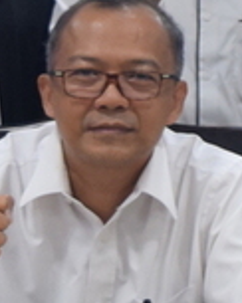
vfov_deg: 5.8
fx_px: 2969
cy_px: 40
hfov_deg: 4.6
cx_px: 484
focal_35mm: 331
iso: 560
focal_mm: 24
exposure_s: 1/30
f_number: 4
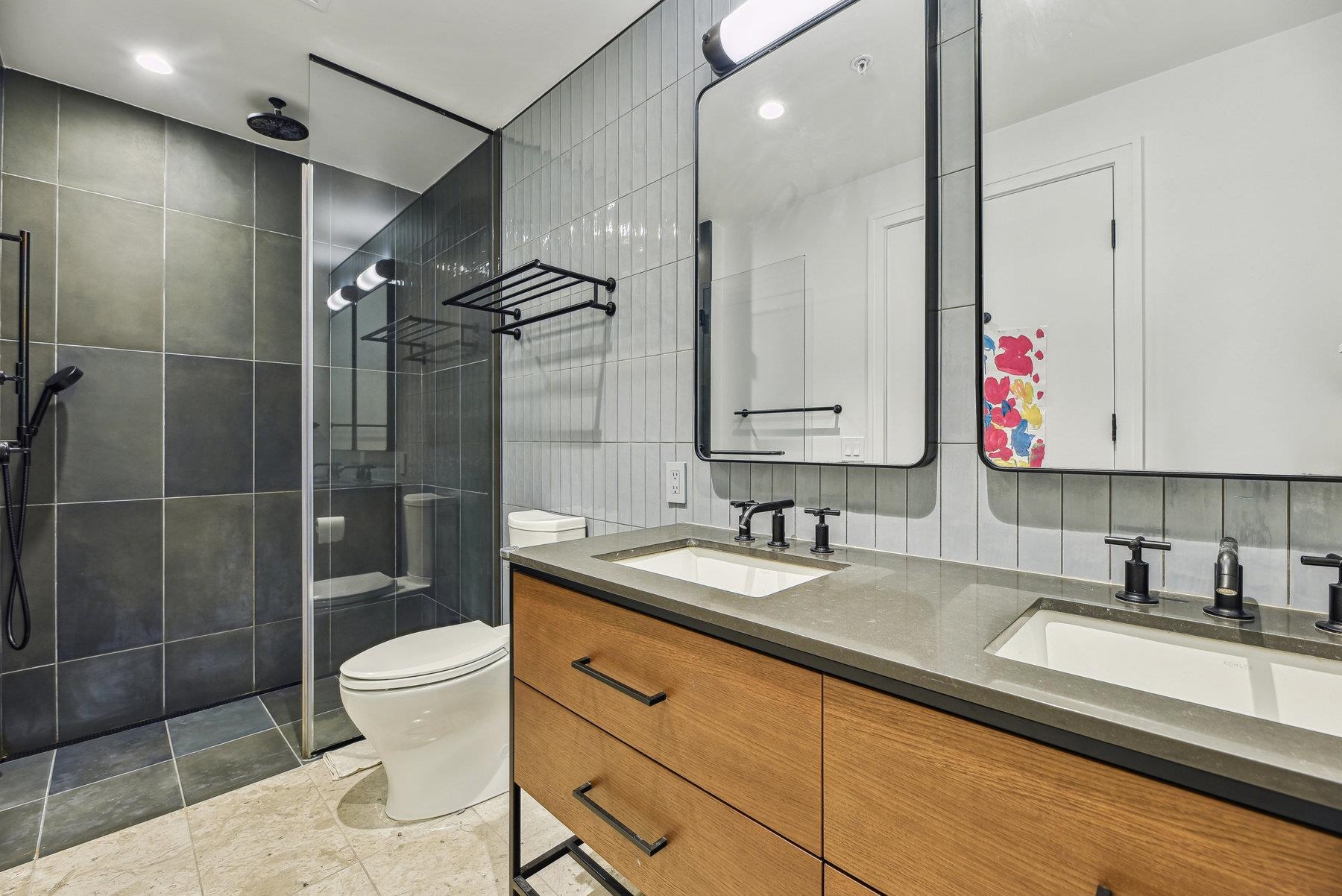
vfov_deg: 81.3
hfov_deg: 104.2
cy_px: 448
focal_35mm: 14
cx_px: 671
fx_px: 522
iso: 400
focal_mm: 14
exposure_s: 1/6
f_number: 8
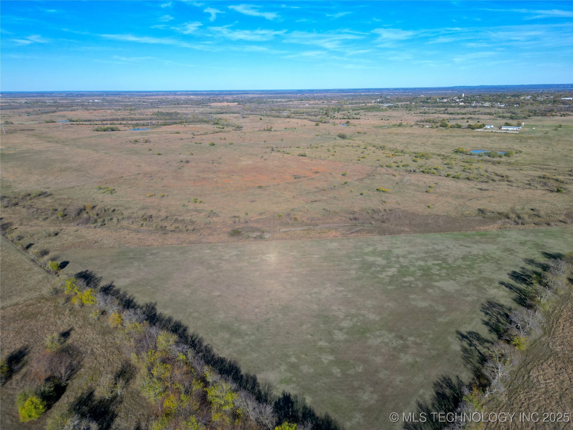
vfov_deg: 56.8
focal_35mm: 24
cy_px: 215
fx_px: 397
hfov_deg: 71.6
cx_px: 286
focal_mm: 6.72
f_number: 1.7
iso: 140
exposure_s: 1/800
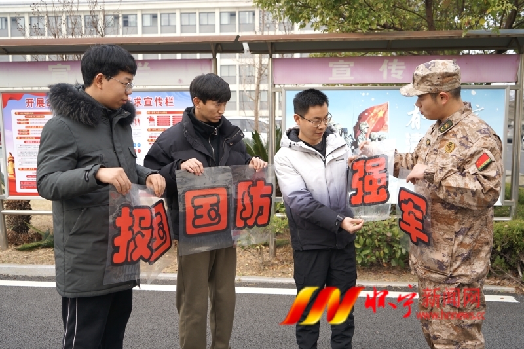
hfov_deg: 55.8
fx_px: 495
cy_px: 174
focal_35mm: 34
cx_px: 262
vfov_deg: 38.9
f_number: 4
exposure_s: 1/160
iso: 160
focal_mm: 34
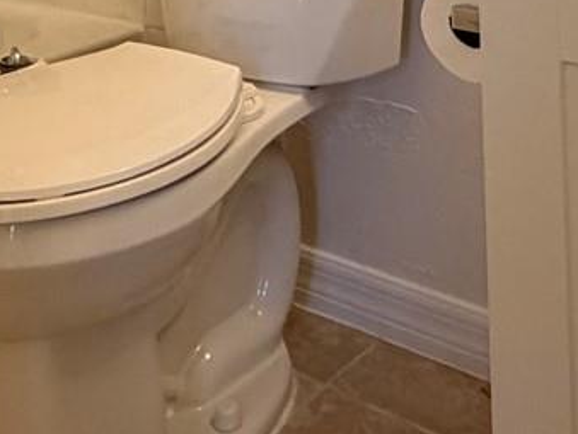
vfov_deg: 18.3
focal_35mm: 66
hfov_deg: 29.4
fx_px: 1103
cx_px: 283
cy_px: -310
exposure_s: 1/60
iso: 320
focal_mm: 2.22
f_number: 2.2
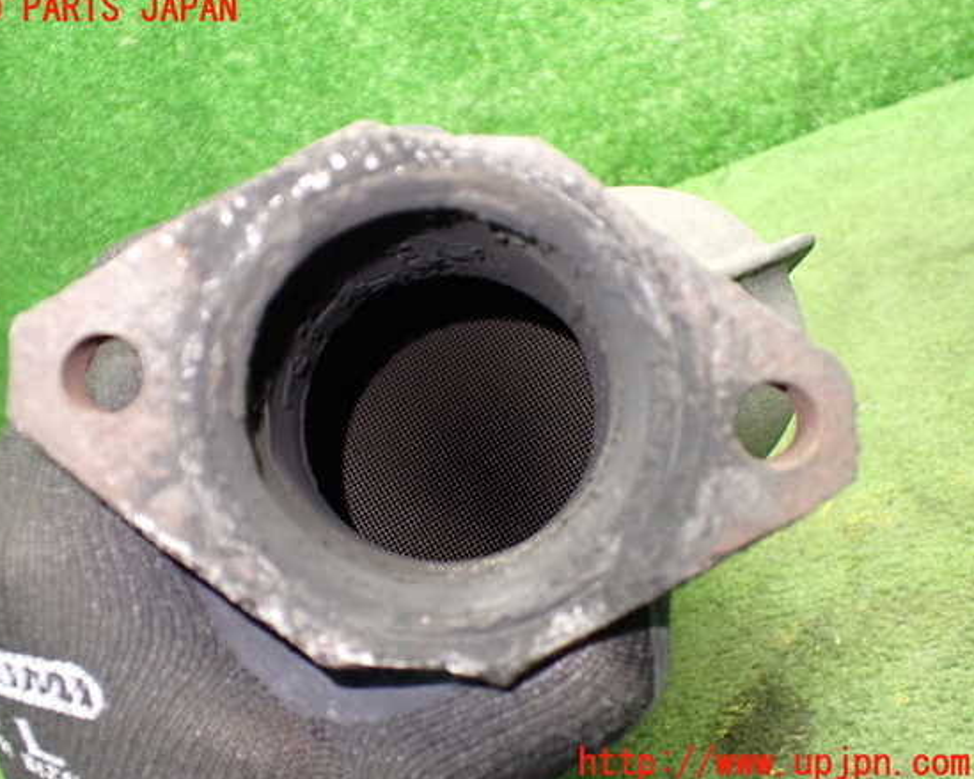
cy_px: 387
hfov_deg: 55.6
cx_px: 447
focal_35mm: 32
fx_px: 922
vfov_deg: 45.8
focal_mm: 5.4
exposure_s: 1/30
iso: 800
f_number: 2.3
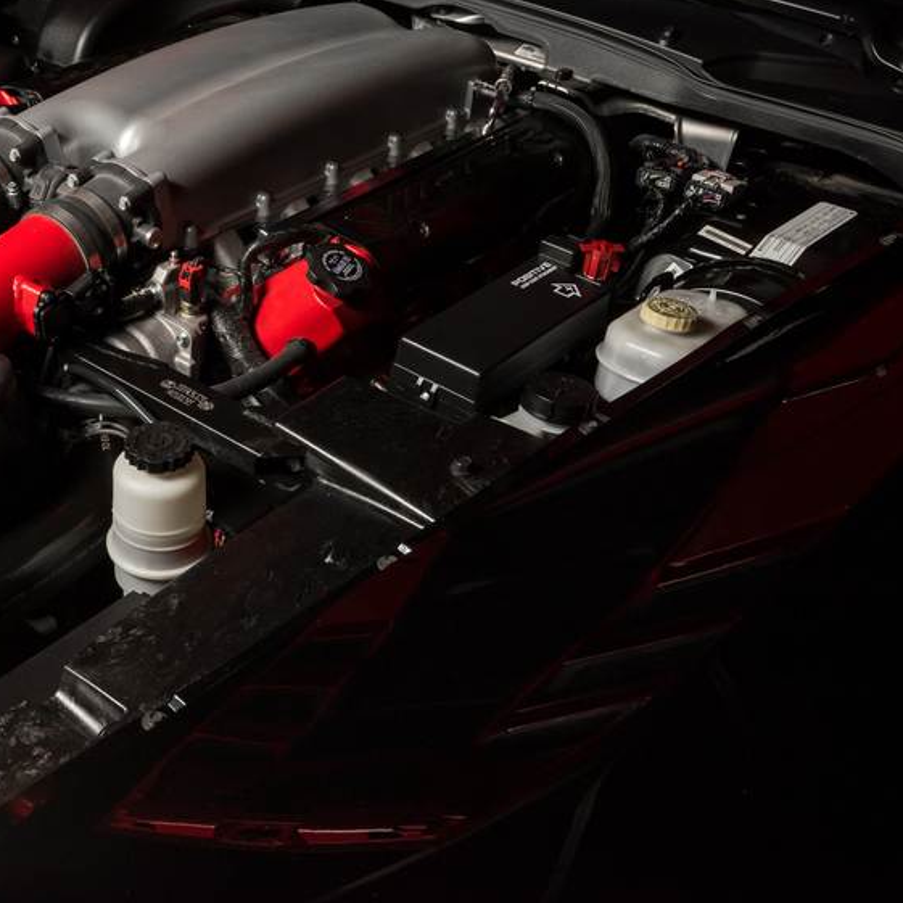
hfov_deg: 34.4
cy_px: 397
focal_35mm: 47
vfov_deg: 36.0
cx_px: 118
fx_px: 1387
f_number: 14
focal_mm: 31
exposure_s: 1/200
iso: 400
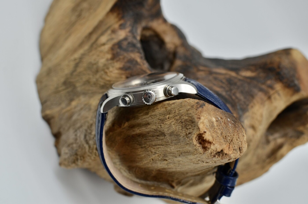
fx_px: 448
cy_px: 102
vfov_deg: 25.7
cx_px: 154
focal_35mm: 52
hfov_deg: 37.9
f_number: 5.6
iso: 200
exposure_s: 1/125
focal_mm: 35
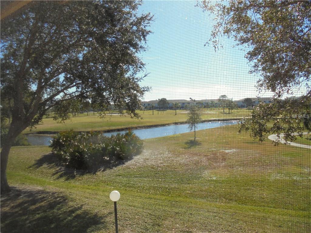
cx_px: 156
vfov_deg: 53.1
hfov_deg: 67.3
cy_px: 116
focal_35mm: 26
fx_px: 234
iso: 100
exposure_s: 1/800
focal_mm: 4.6
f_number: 3.5
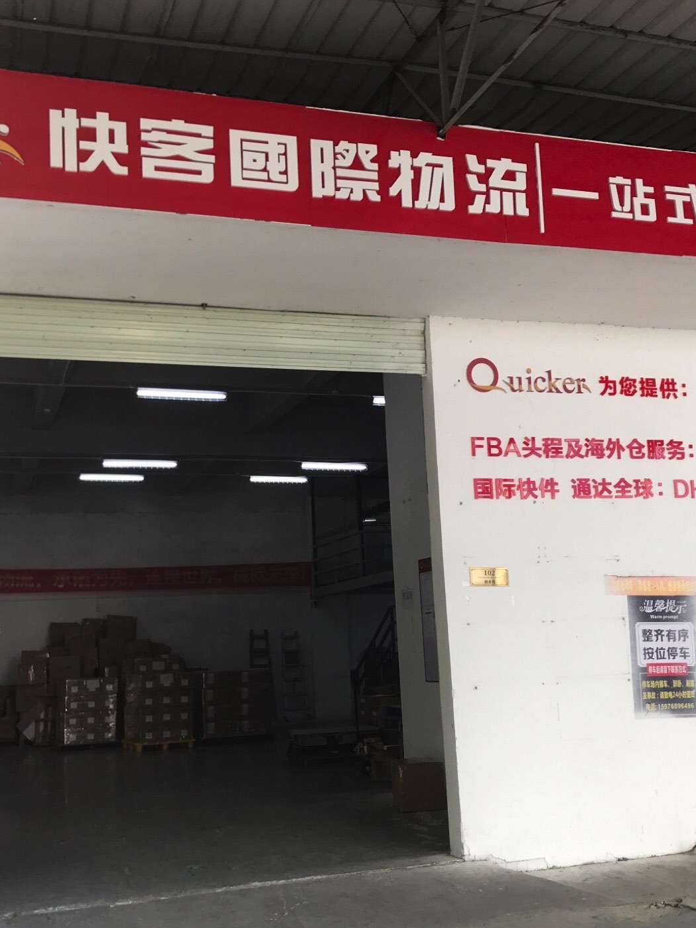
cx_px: 360
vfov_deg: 45.8
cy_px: 490
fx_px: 1099
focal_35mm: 41
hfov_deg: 35.1
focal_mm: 3.99
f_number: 1.8
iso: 25
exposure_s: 1/100
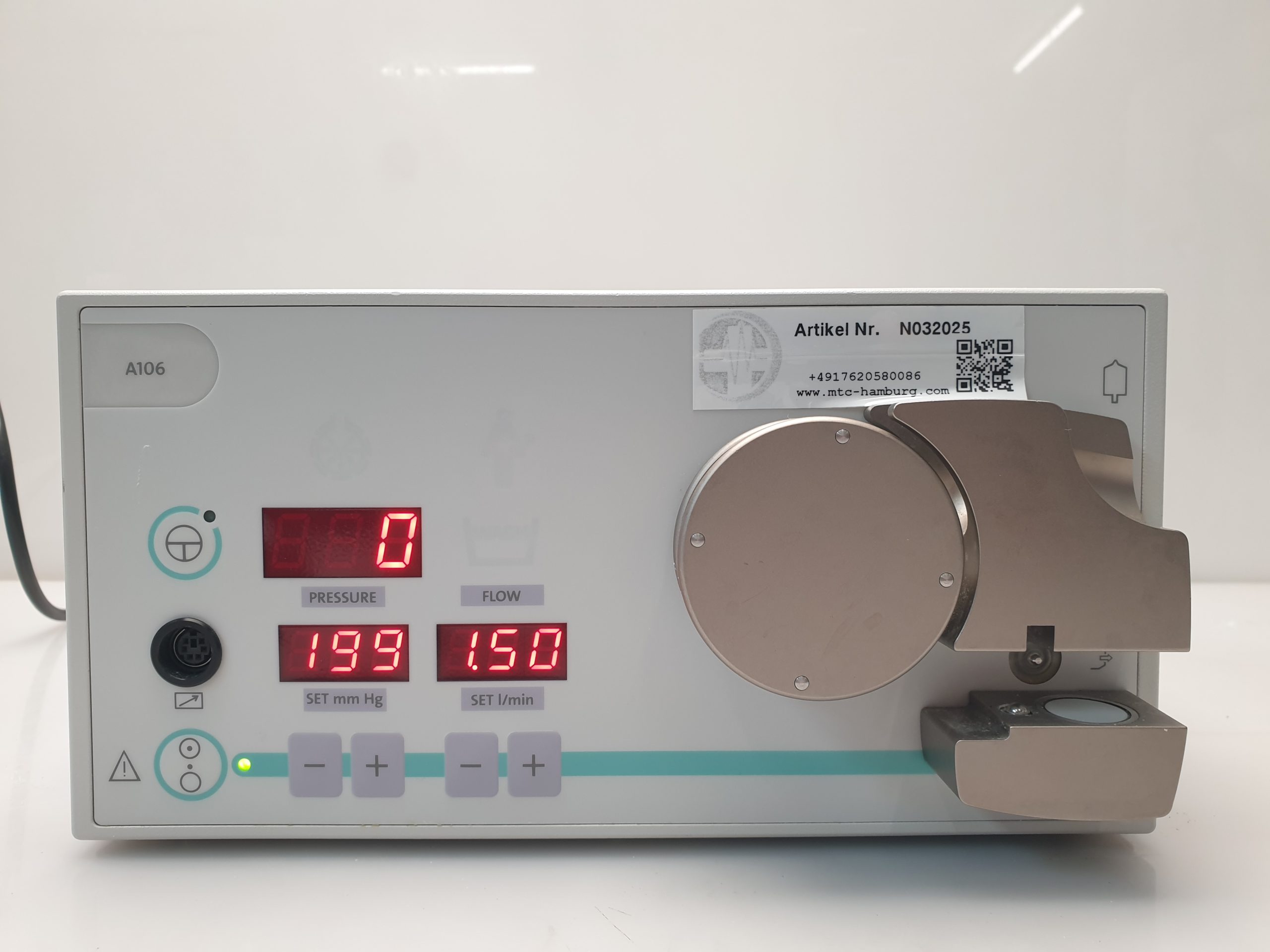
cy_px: 476
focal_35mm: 26
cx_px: 635
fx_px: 954
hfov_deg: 67.3
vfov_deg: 53.1
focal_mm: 4.3
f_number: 2.4
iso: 100
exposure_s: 1/50
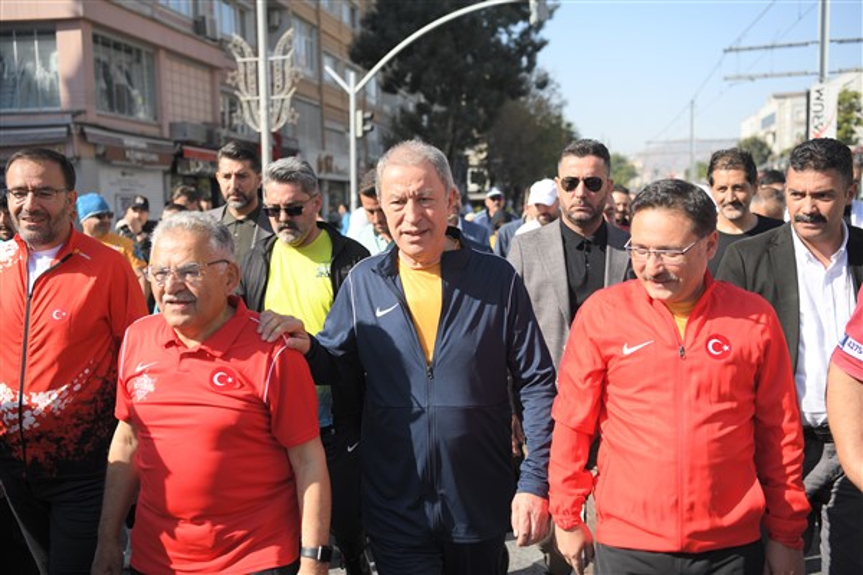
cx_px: 432
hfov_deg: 48.5
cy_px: 288
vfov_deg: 33.4
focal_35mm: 40
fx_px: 959
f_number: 3.5
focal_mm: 40
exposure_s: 1/2000
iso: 250
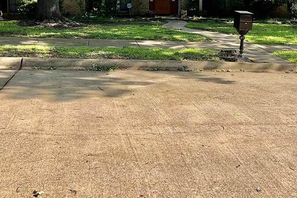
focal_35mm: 48
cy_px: 5
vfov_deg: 26.7
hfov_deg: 40.9
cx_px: 182
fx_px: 396
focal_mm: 5.7
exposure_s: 1/1597
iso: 50
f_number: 1.5
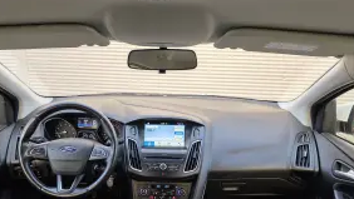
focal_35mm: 32
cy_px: 140
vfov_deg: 36.2
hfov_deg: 60.9
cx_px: 162
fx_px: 301
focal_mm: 6.3
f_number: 1.7
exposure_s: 1/180
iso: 100
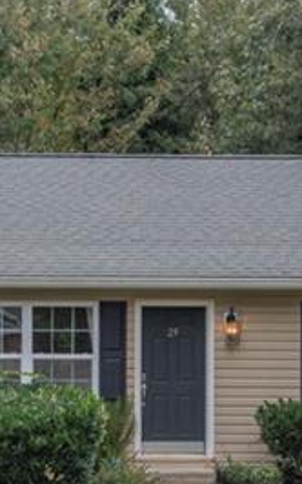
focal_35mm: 98
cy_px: 323
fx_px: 1292
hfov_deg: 13.0
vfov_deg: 21.1
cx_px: -58
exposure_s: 1/500
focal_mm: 25
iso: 400
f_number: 7.1
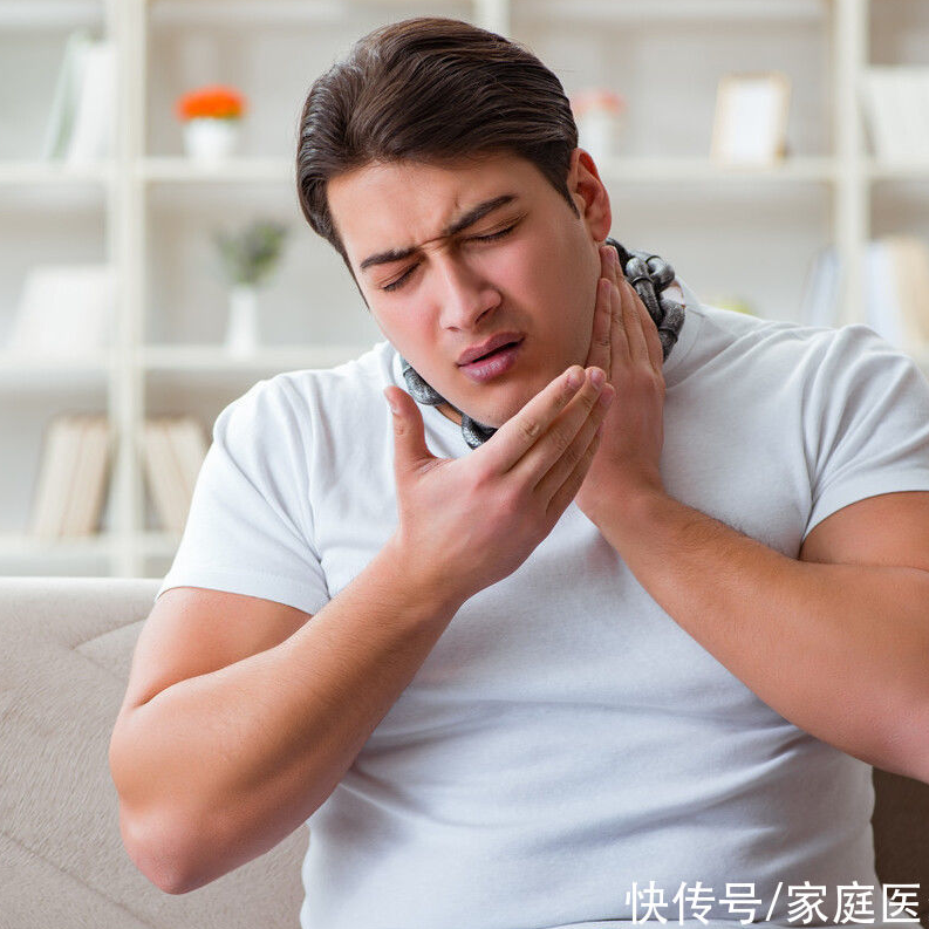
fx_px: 4099
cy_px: 463
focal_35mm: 135
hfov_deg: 12.9
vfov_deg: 12.9
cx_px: 368
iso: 160
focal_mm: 105
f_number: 5
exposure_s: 1/100
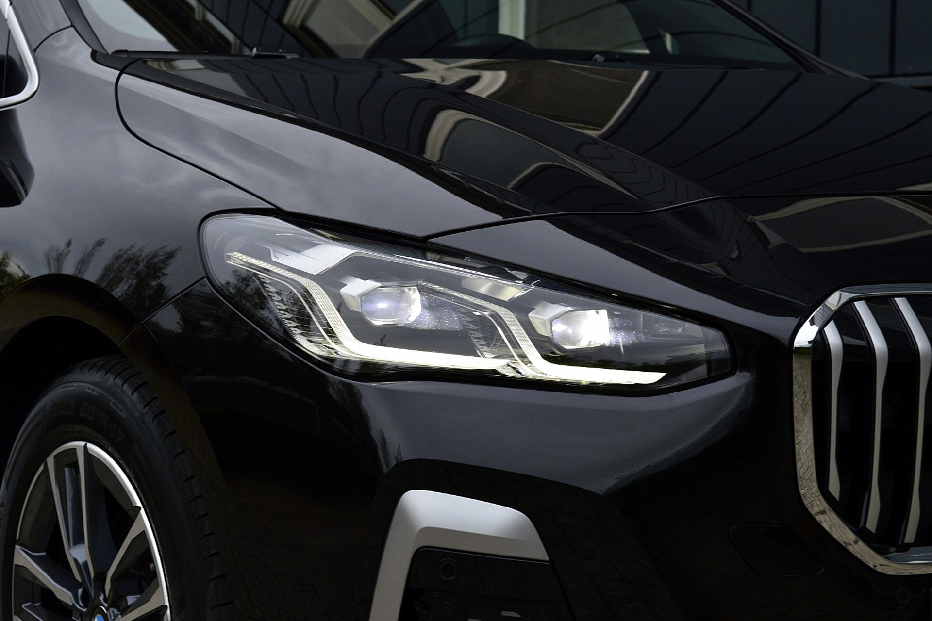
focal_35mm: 78
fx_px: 2019
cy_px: 310
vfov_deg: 17.5
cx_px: 466
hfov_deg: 26.0
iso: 400
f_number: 9
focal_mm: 52
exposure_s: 1/80
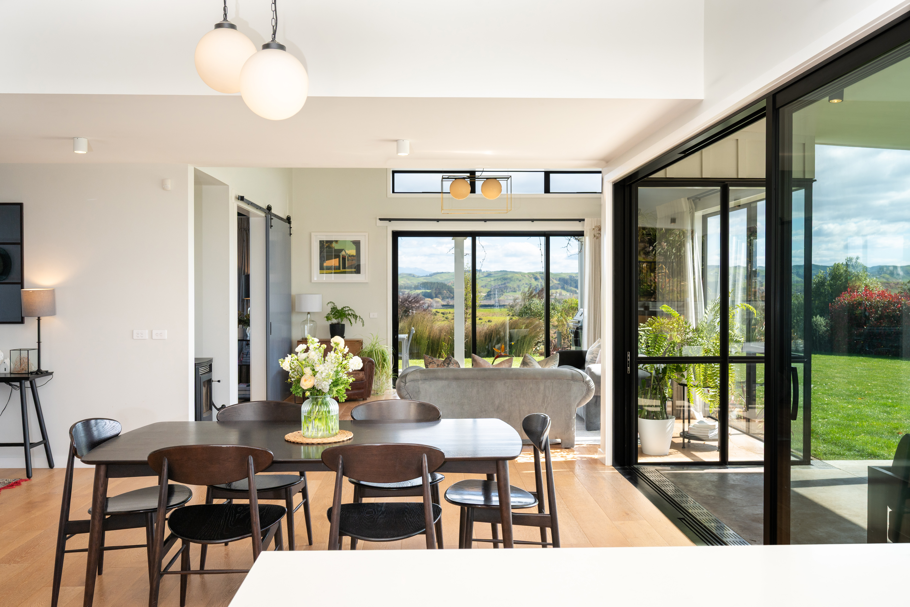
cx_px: 455
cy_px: 304
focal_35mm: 30
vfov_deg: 43.6
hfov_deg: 61.9
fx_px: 758
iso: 200
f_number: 8
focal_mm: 30
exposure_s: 1/200
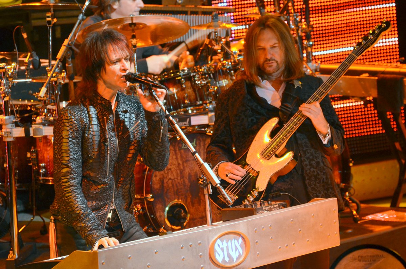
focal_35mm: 375
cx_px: 203
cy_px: 134
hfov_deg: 5.5
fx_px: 4221
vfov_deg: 3.7
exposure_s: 1/160
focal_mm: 250
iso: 1600
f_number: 5.6
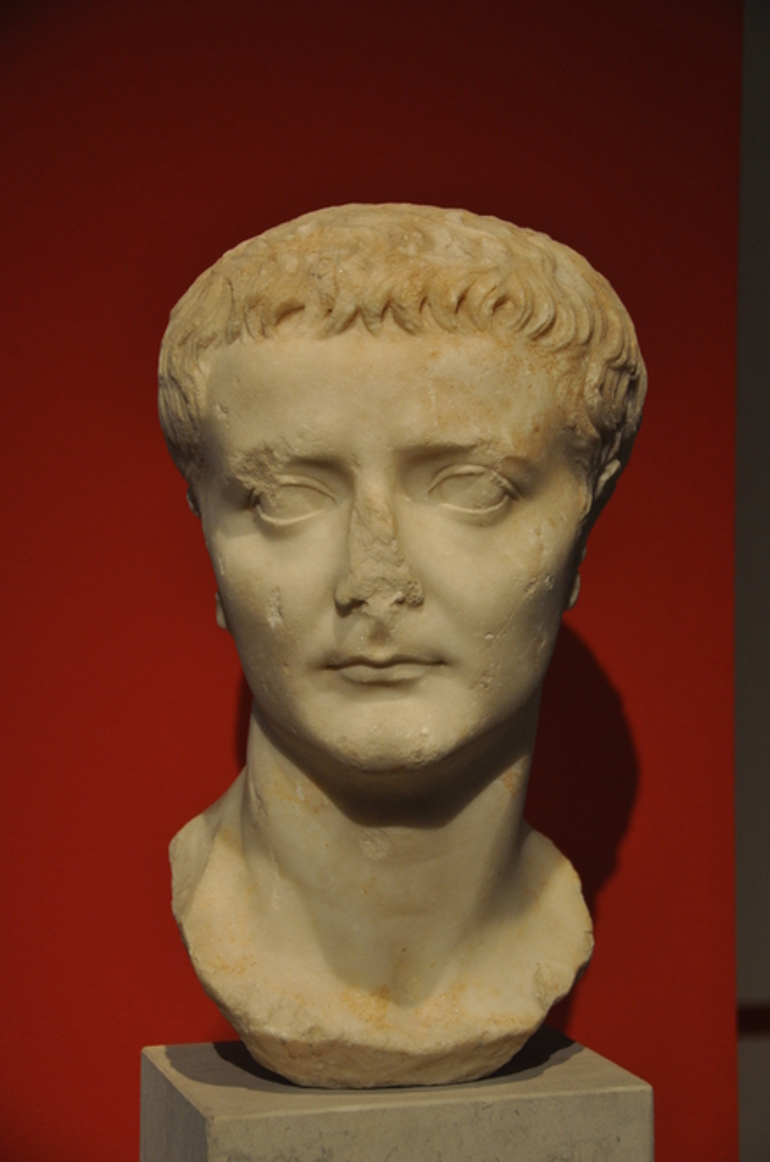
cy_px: 581
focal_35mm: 90
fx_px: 2898
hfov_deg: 15.1
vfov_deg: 22.7
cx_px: 385
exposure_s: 1/80
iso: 500
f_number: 4.8
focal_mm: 60
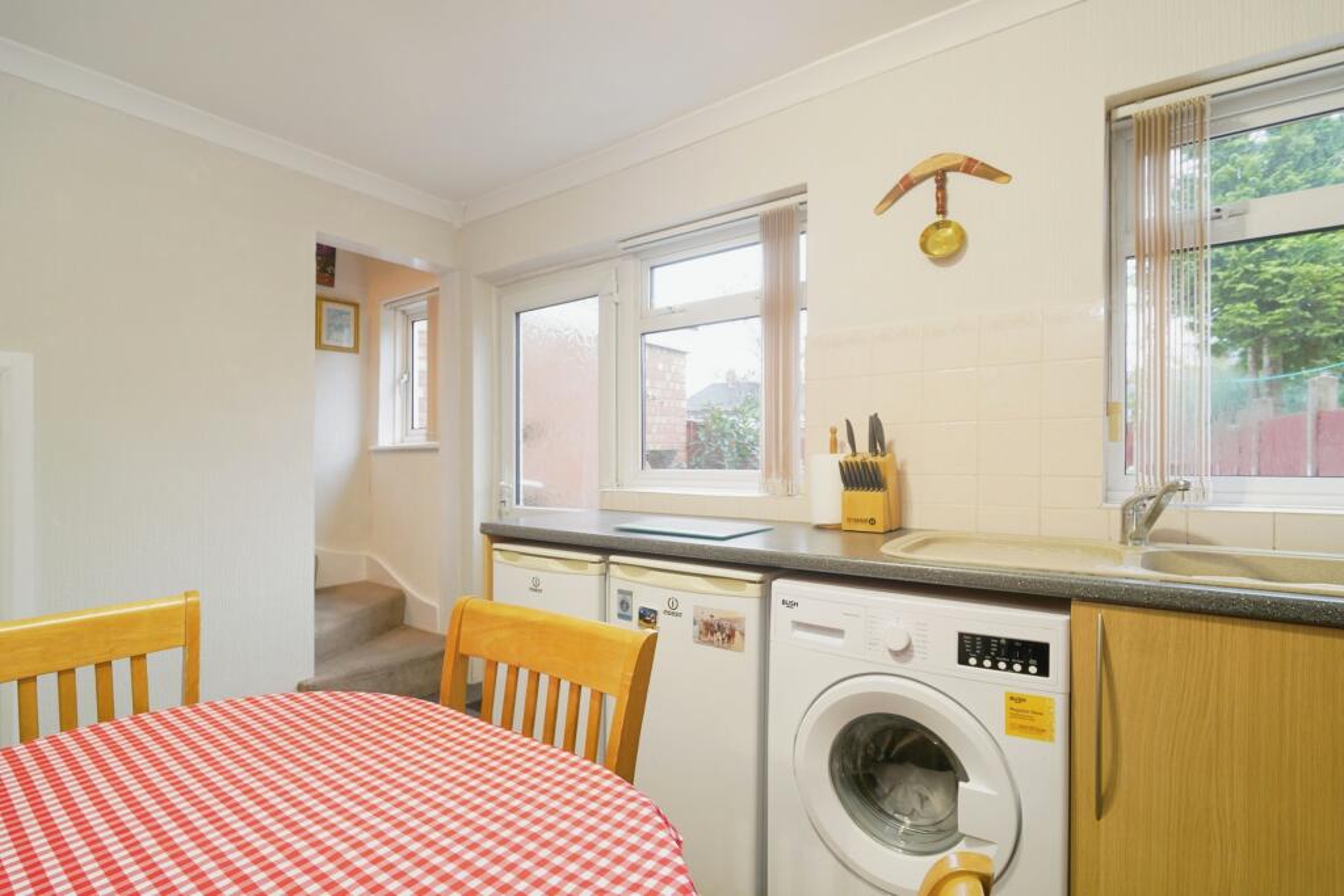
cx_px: 672
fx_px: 597
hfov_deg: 96.7
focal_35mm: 16
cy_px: 448
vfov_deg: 73.8
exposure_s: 1/1.25
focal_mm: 16
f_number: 8
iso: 125
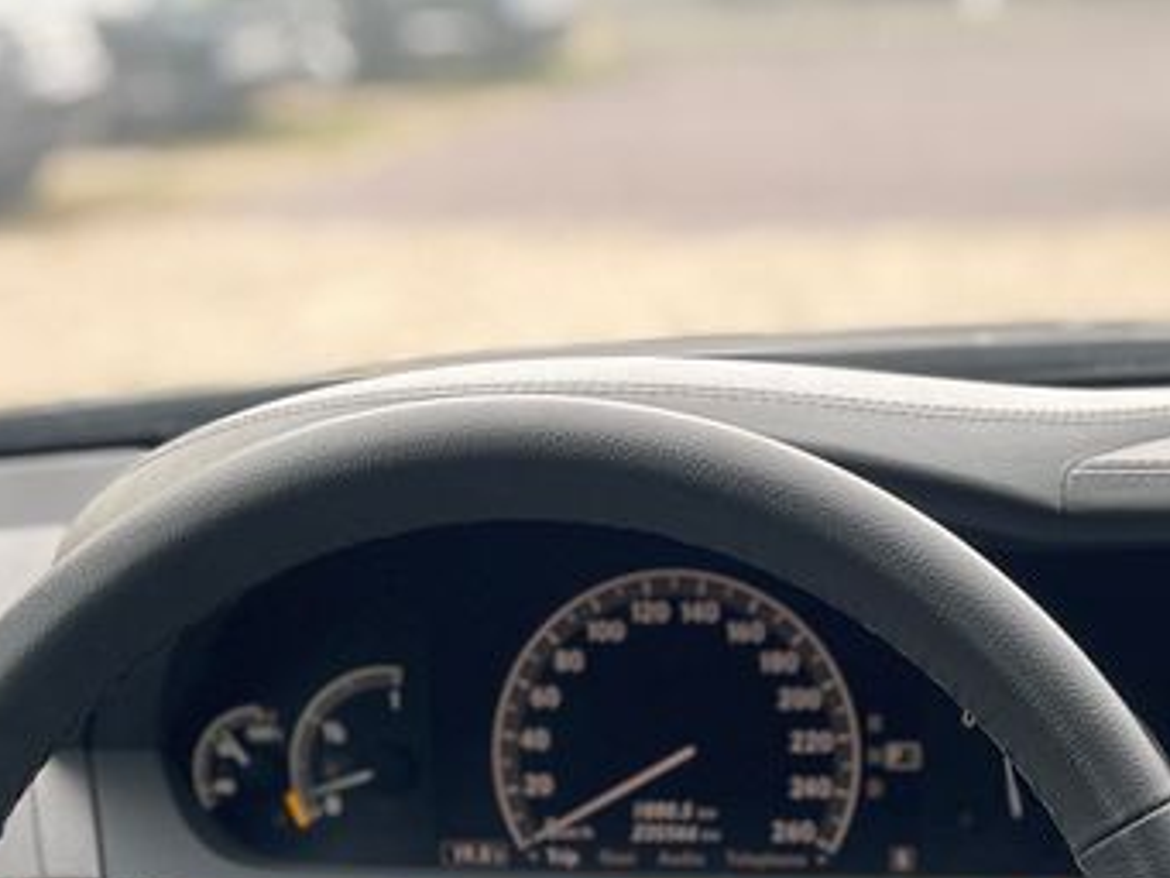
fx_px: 2637
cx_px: 793
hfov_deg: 24.9
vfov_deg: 17.1
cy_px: 1310
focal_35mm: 78
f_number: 1.6
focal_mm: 5.1
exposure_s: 1/121
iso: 50
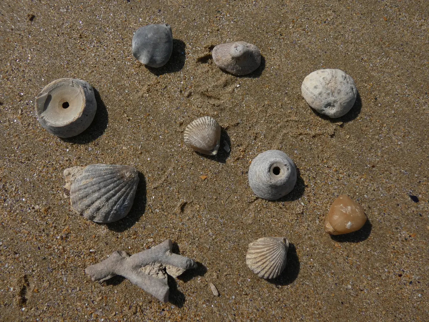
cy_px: 161
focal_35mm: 28
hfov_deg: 63.4
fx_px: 347
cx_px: 214
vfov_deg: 49.7
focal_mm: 5
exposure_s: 1/3200
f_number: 3.2
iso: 80
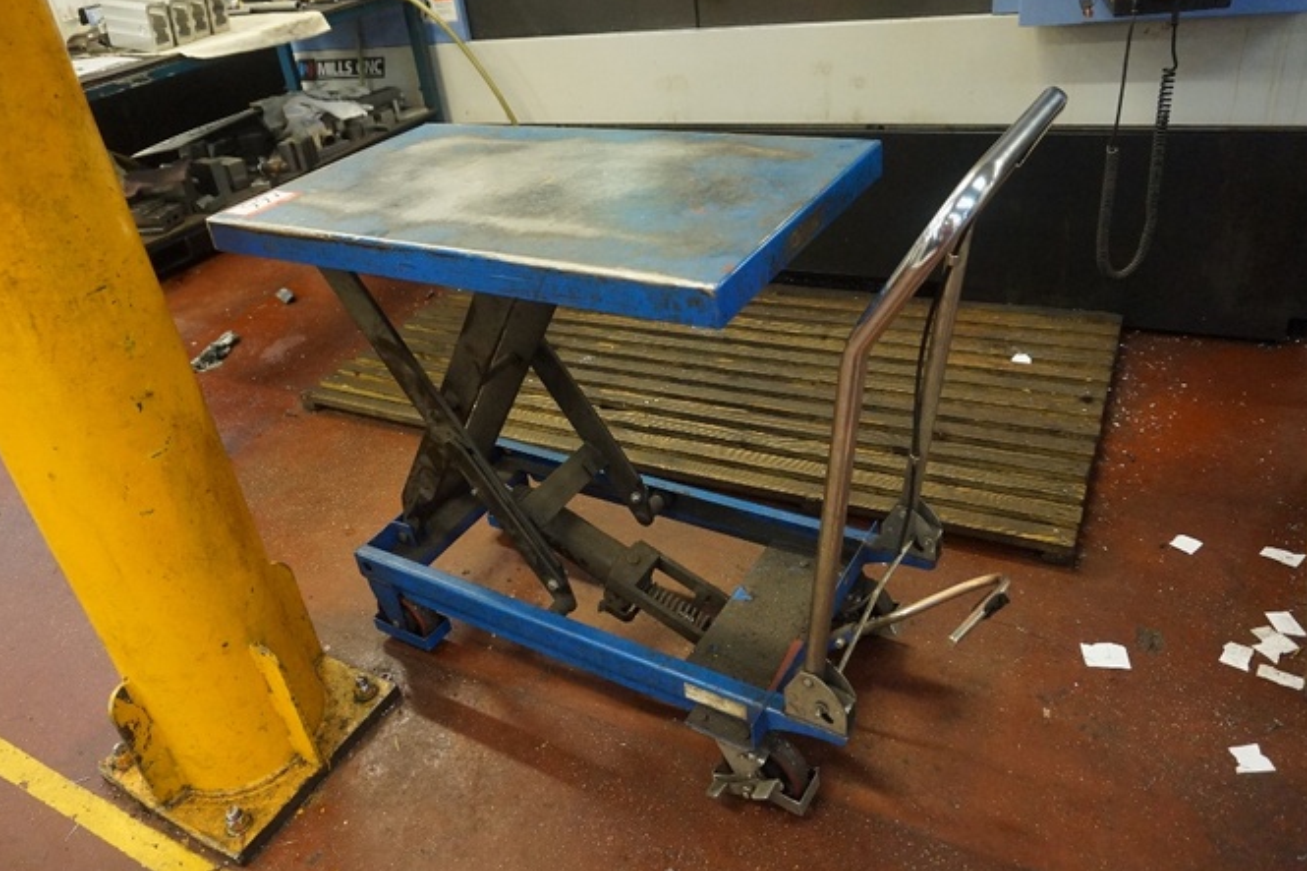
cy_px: 403
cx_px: 609
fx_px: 944
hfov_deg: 69.3
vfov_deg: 49.5
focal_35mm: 26
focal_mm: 16
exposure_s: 1/125
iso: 3200
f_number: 3.5
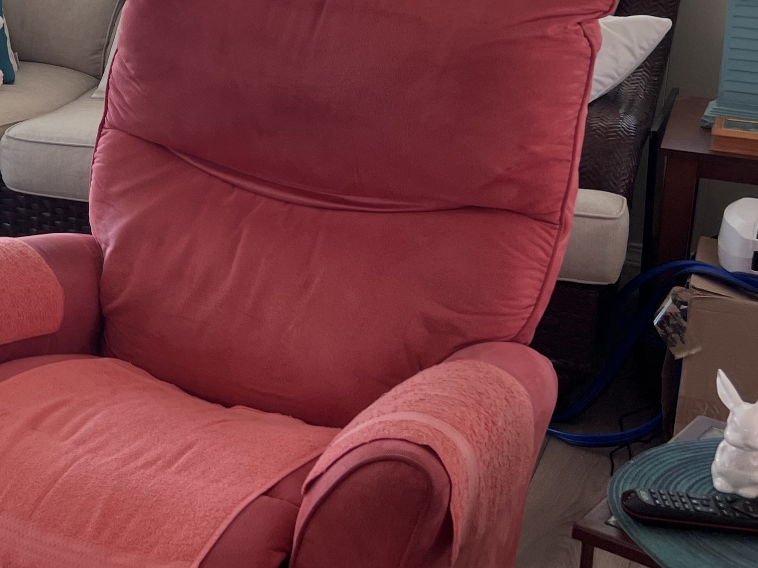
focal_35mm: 69
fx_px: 1511
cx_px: -15
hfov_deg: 26.5
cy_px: 62
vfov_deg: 20.9
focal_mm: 5.7
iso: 32
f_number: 1.5
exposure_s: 1/120
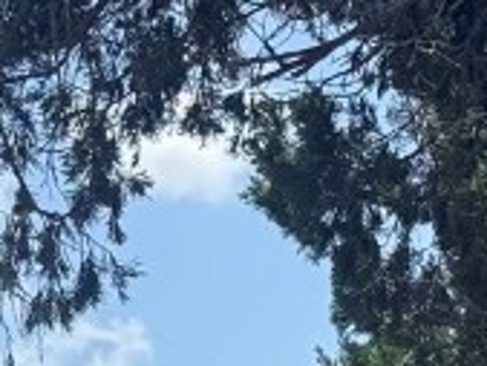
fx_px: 4083
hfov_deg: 6.8
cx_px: 52
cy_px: 767
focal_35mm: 290
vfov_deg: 5.0
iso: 64
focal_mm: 6.76
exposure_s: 1/5208
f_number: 1.78
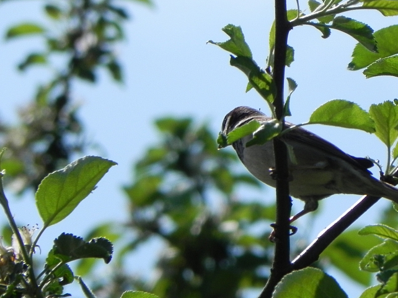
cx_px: 289
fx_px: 12436
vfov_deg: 1.4
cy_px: 117
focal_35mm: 1082
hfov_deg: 1.8
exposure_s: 1/692
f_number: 7.1
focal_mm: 120
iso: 160
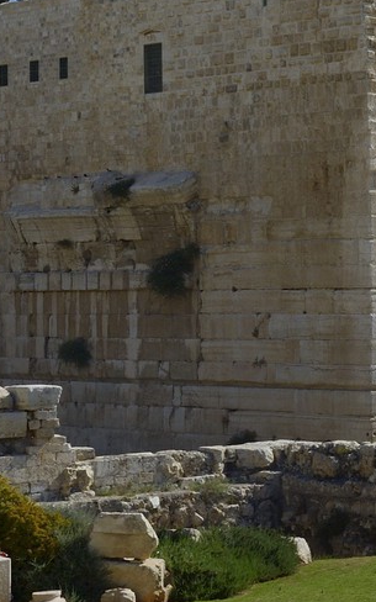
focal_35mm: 107
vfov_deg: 19.4
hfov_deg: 10.7
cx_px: 853
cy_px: 257
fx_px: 1754
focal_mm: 32
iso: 200
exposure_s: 1/320
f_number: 14
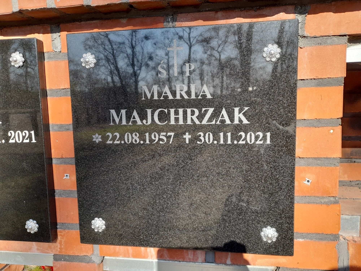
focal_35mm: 25
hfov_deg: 69.4
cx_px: 180
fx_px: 261
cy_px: 136
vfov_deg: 54.9
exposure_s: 1/111
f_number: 2
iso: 20
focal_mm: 4.6
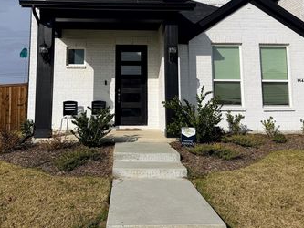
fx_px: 316
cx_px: 132
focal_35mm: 36
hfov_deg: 51.2
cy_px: 61
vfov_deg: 38.8
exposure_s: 1/11905
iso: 80
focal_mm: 6.76
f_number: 1.78
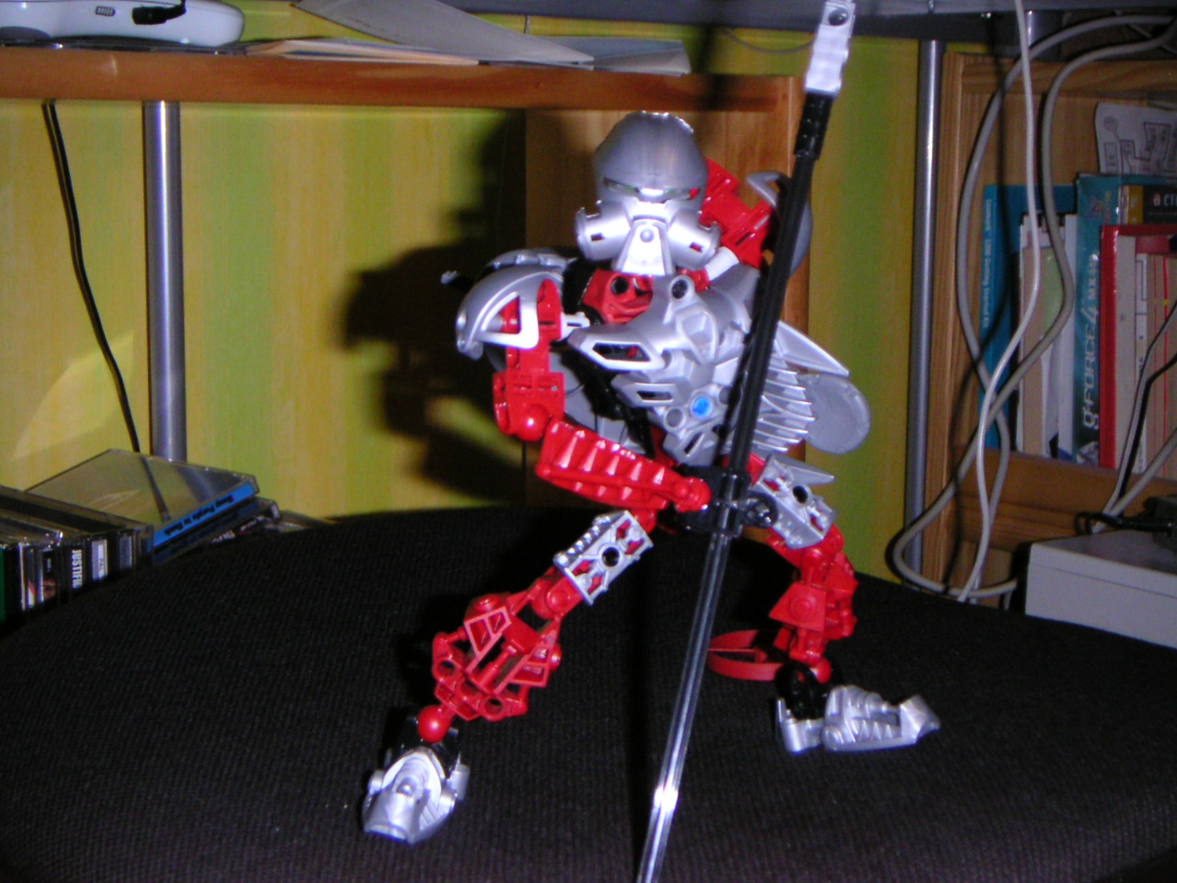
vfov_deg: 25.7
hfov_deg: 33.8
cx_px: 588
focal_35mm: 57
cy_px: 442
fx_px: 1938
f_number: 3.2
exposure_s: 1/60
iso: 200
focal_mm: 7.5
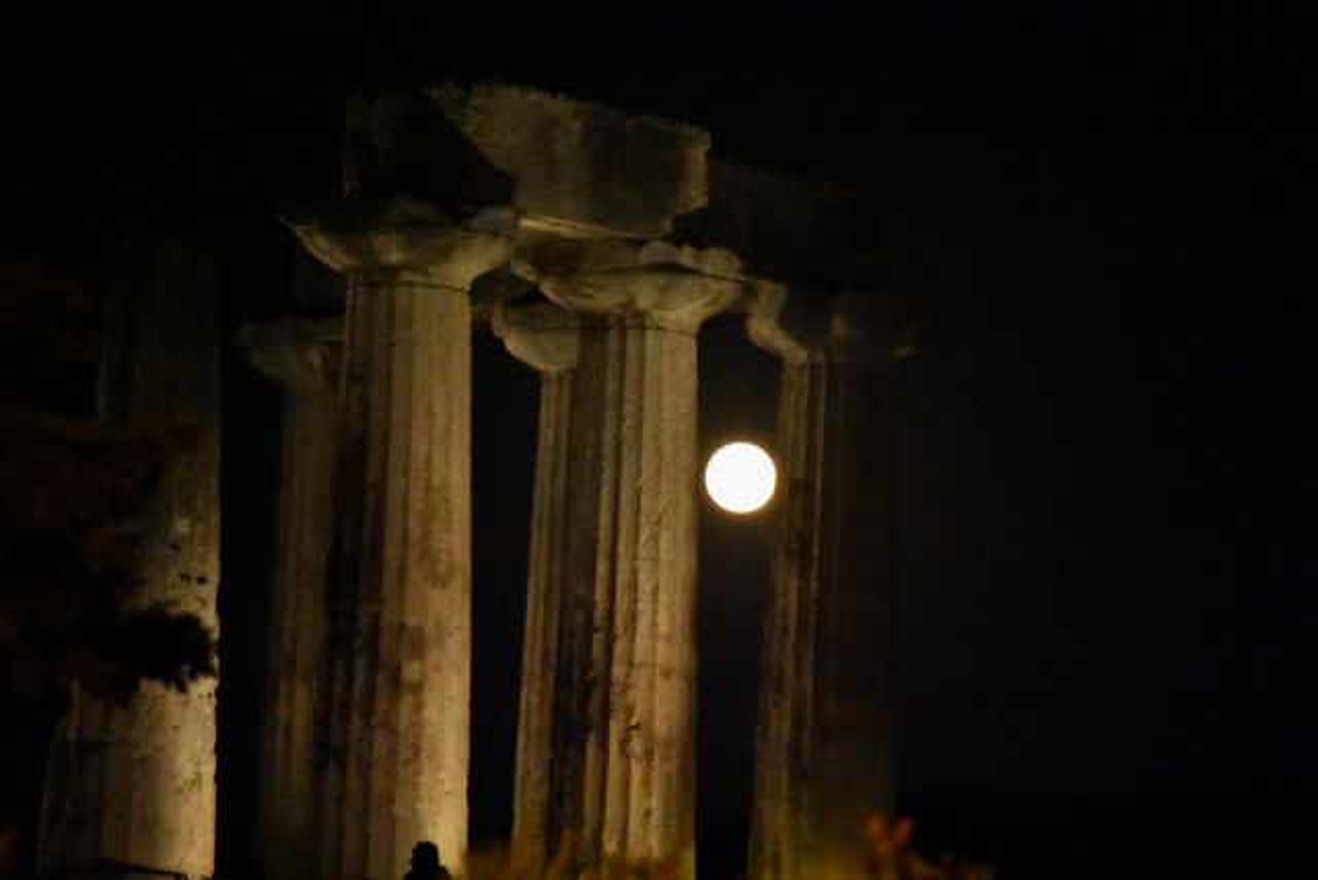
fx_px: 7690
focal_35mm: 210
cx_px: 659
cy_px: 440
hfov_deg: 9.8
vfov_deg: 6.5
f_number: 7.1
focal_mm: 140
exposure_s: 1/60
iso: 20000
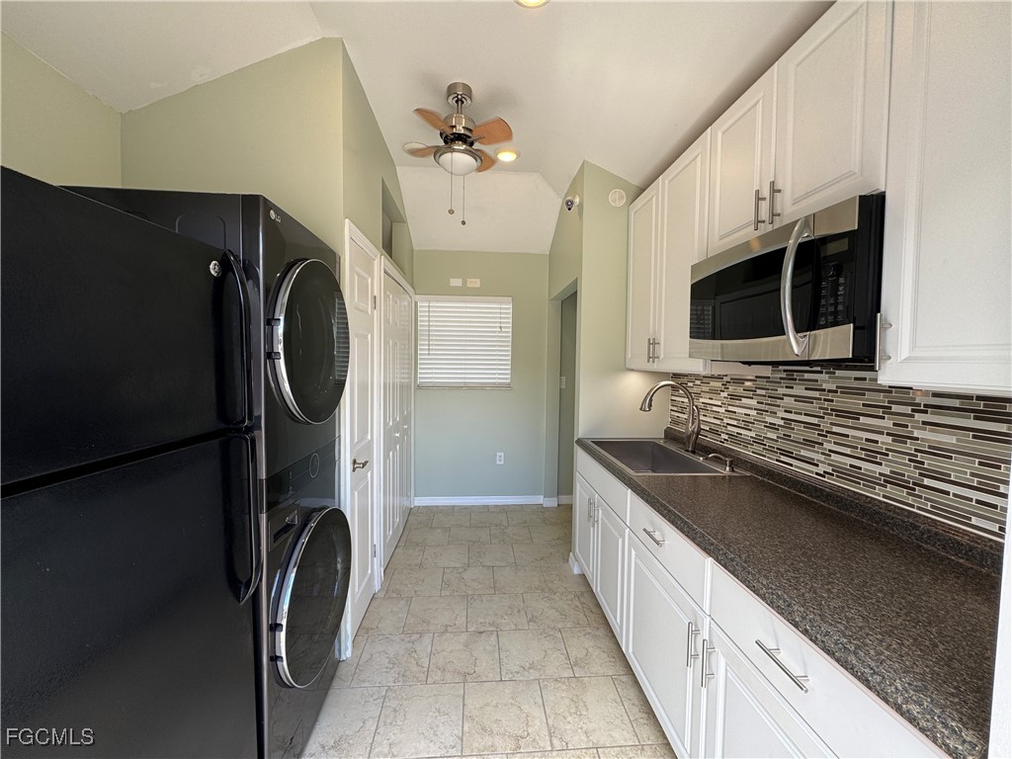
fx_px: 409
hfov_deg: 102.1
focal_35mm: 14
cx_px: 506
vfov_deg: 85.7
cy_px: 380
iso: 40
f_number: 2.2
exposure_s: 1/131
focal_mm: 2.22
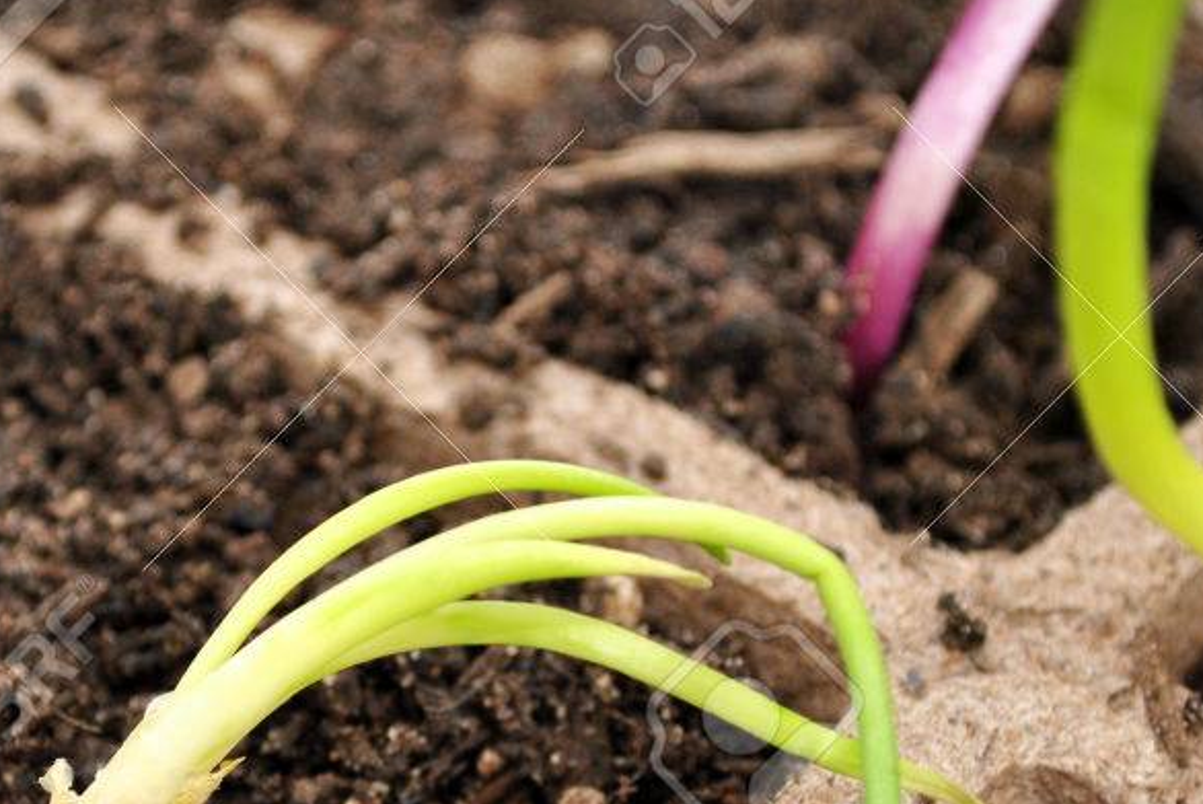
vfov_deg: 9.1
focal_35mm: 150
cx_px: 360
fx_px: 5020
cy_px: 648
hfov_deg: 13.6
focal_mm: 45
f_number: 5.3
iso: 200
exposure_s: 1/60
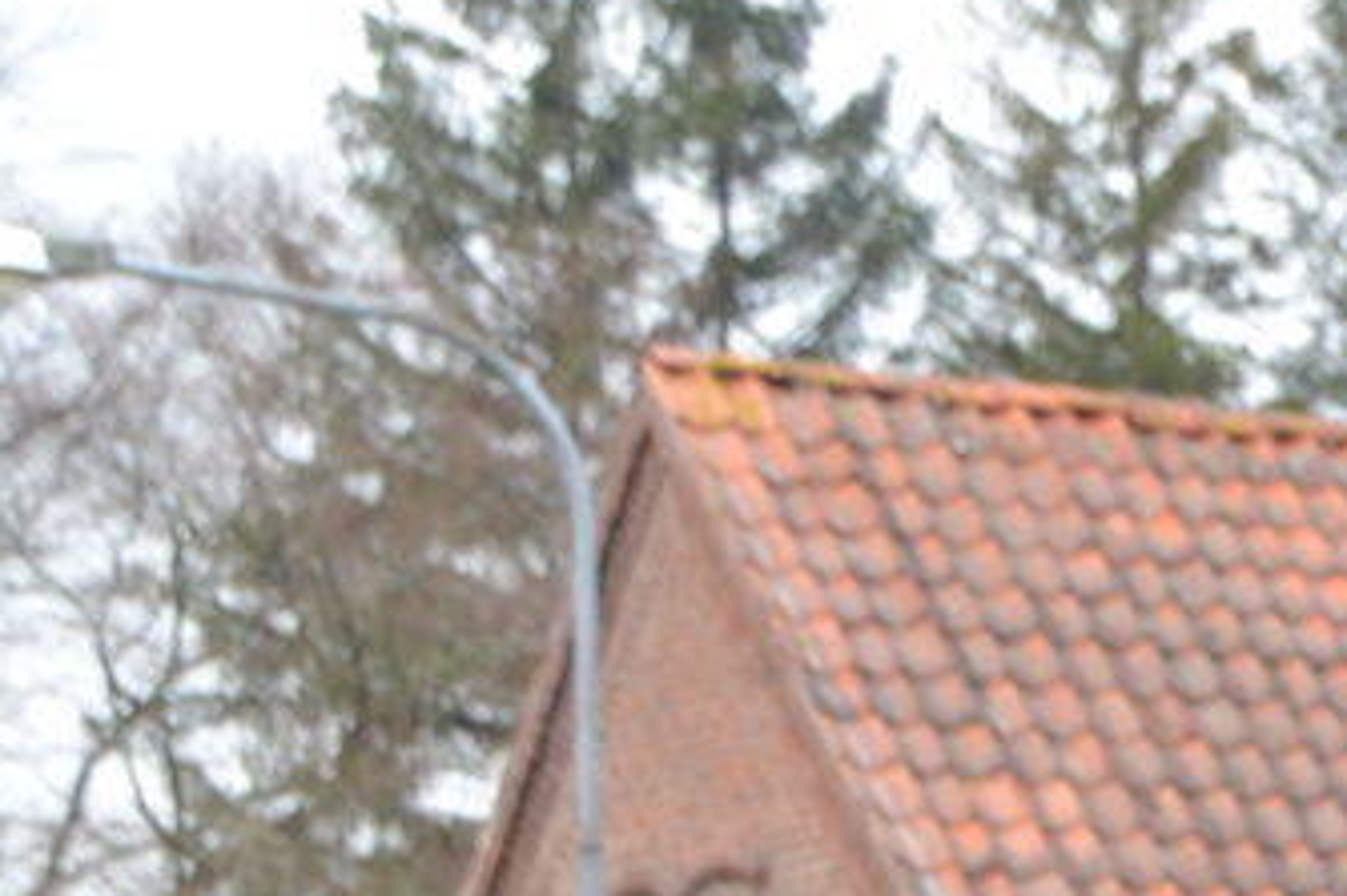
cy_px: 2190
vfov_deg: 5.2
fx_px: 9648
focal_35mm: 258
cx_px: 3591
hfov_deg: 7.3
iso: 180
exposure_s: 1/125
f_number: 5.6
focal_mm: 30
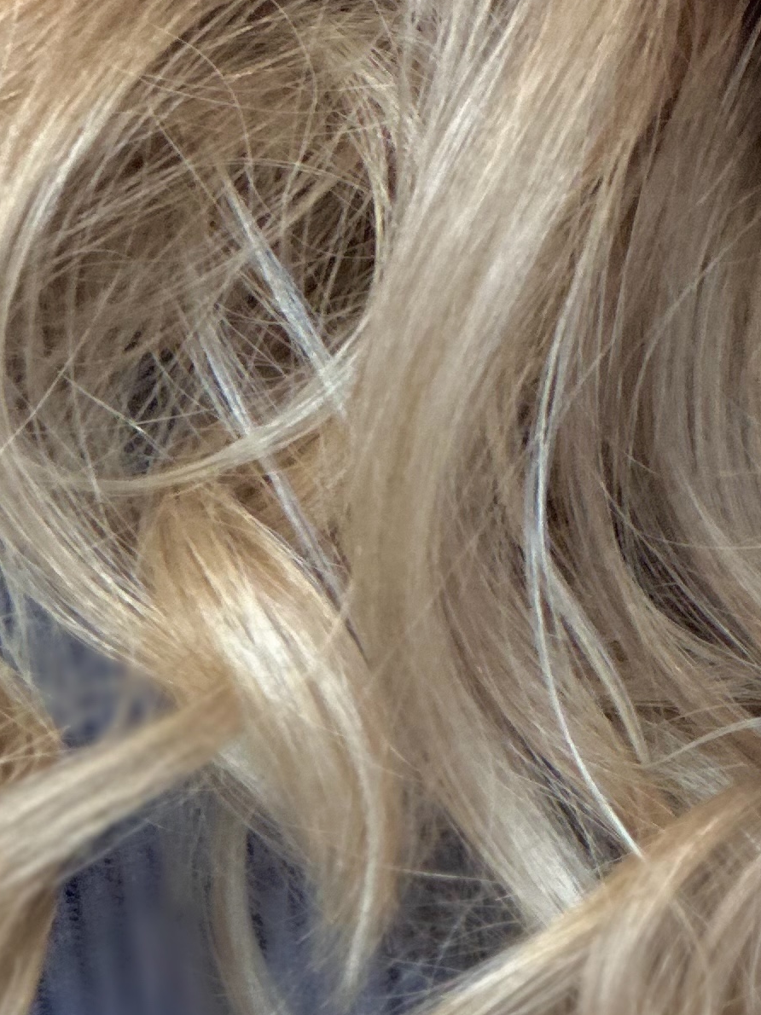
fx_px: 7653
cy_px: -38
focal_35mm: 261
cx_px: 1054
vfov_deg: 7.6
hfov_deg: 5.6
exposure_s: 1/35
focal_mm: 9
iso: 250
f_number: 2.8
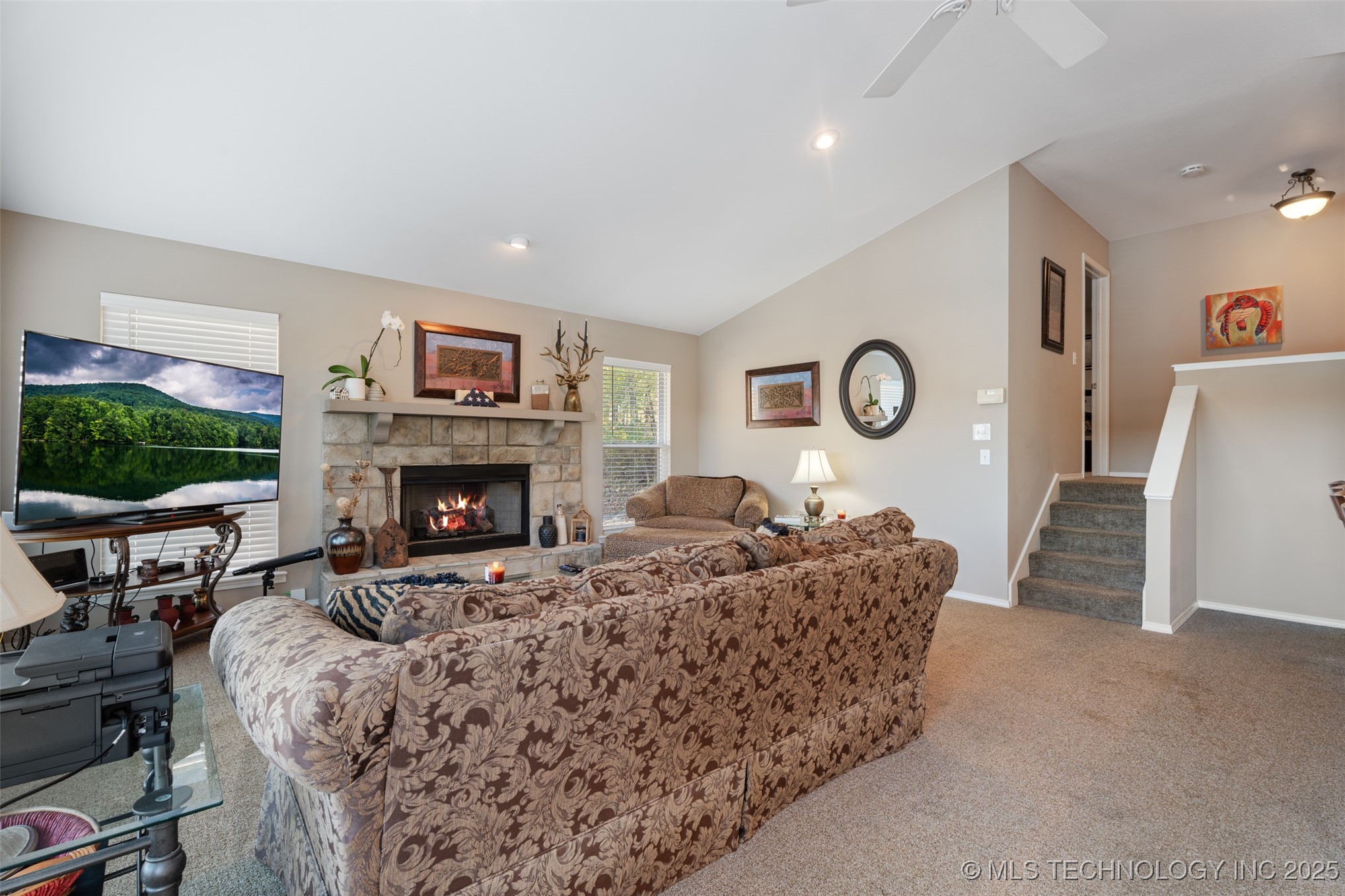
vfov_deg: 73.7
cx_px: 672
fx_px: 598
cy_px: 448
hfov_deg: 96.7
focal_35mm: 16
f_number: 9
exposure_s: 1/1.67
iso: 200
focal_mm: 16
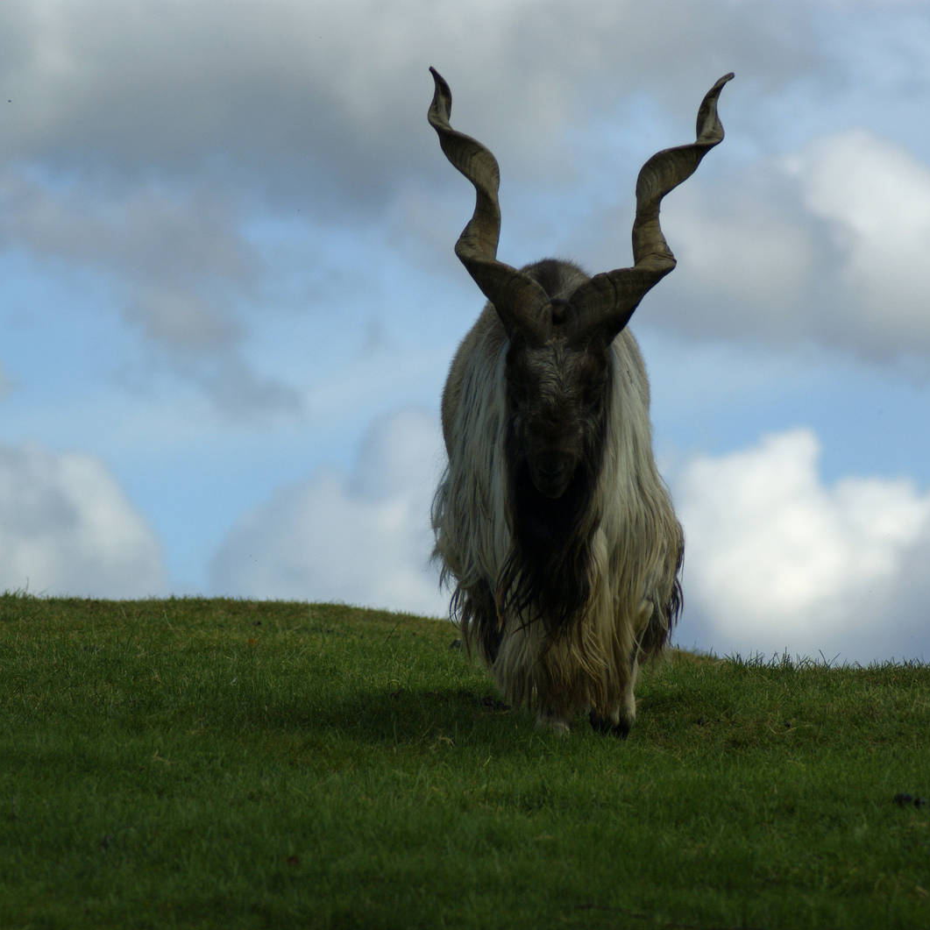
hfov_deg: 5.1
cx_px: 574
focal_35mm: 346
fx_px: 10517
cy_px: 466
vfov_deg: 5.1
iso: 100
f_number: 5.6
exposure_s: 1/1000
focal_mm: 180
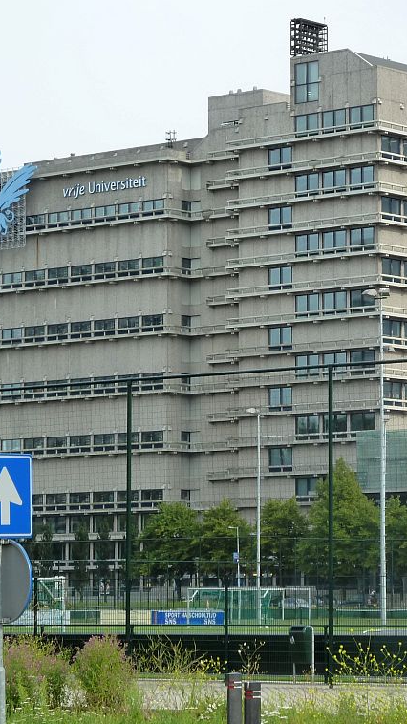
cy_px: 362
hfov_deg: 8.6
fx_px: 2707
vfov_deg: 15.2
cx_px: 400
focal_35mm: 141
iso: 125
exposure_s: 1/200
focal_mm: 15.8
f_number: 4.3
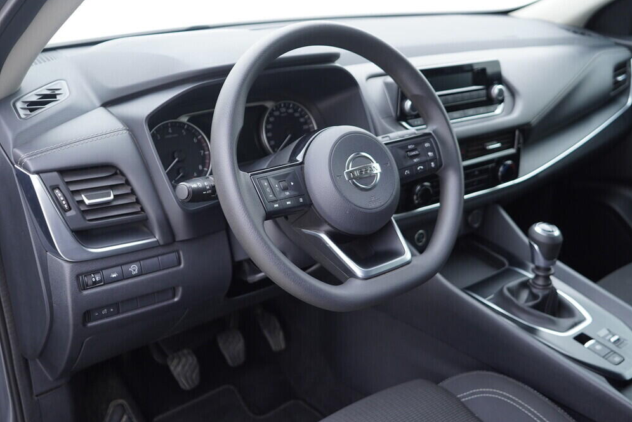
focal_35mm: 37
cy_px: 213
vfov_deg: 36.0
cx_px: 324
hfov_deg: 51.9
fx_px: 650
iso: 250
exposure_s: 1/40
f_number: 2.8
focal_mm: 24
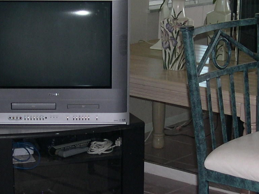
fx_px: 845
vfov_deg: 13.1
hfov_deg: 17.4
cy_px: 102
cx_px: 156
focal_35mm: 113
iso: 100
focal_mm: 8
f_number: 2.8
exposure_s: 1/60
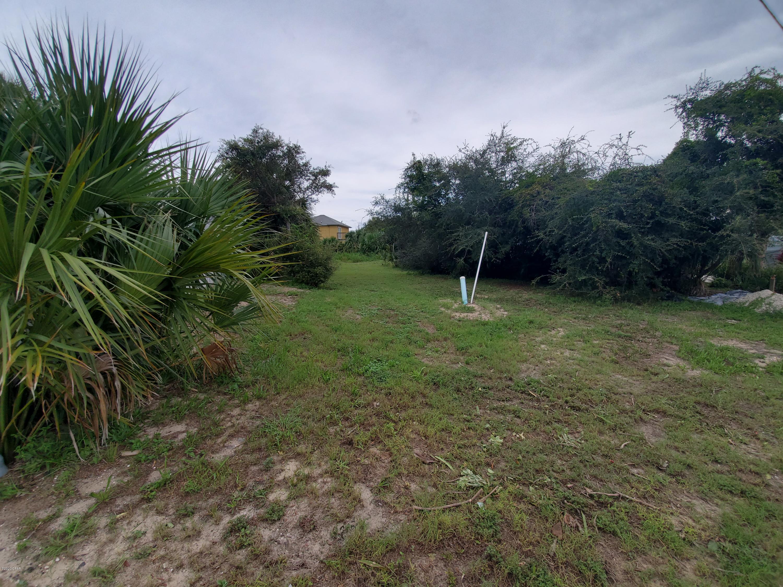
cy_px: 294
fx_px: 294
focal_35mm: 13
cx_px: 392
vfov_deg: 89.9
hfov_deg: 106.2
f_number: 2.2
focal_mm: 1.8
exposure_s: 1/785
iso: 50
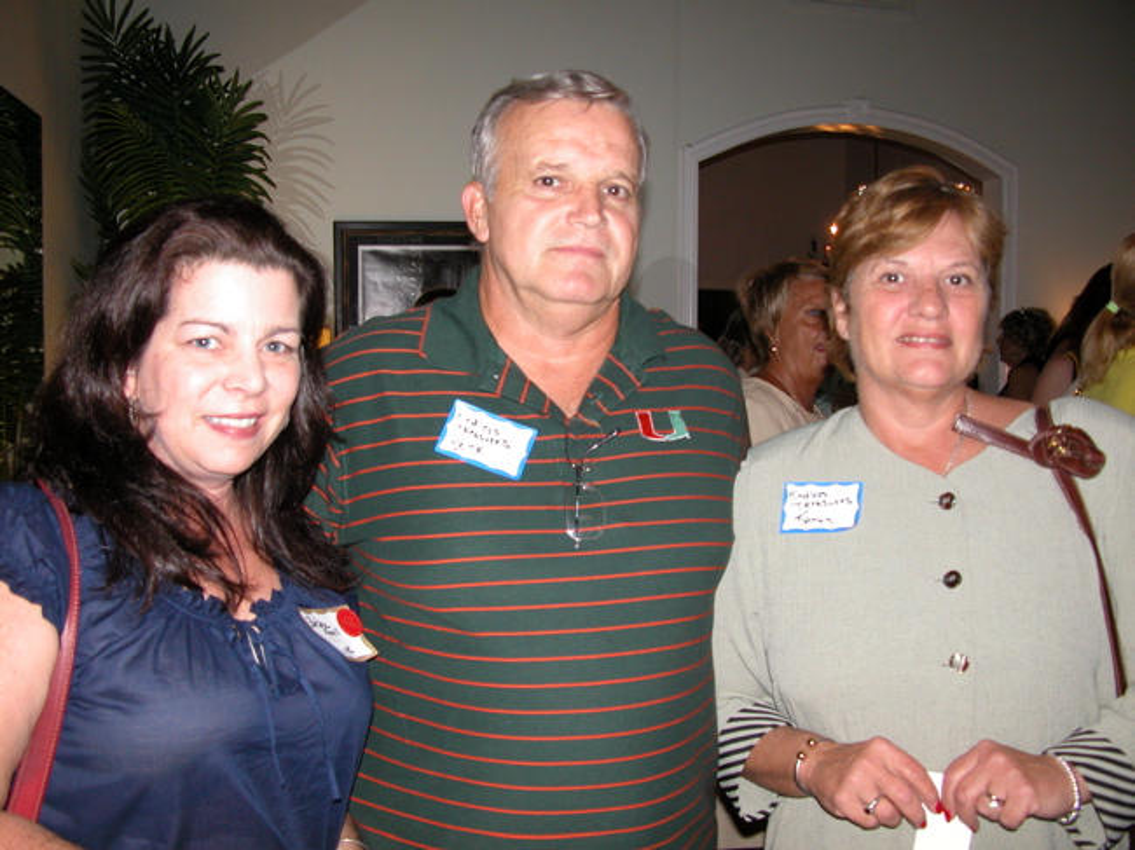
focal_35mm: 35
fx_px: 1147
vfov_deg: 40.7
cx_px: 568
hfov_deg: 52.6
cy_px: 425
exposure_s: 1/60
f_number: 2.8
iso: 200
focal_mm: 8.9
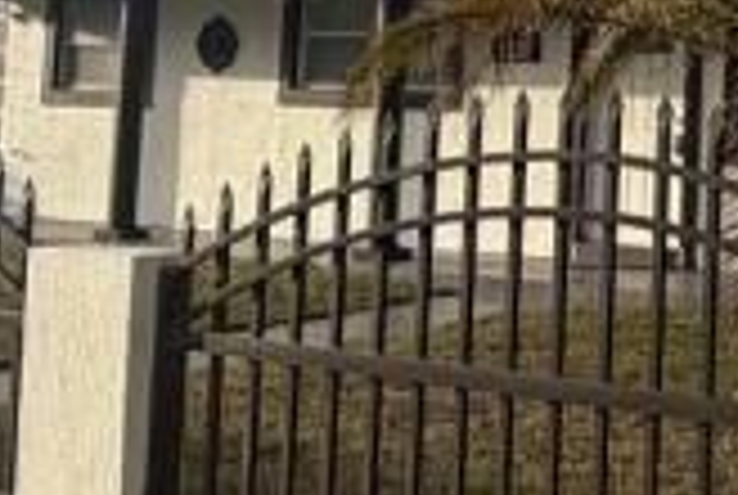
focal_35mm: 85
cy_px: -40
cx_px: 742
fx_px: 1746
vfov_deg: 15.7
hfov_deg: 22.9
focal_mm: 2.22
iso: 25
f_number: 2.2
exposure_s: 1/770
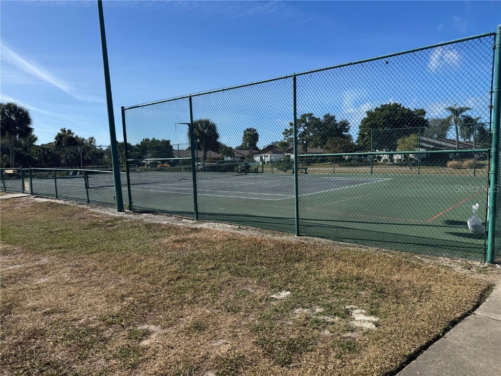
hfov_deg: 71.6
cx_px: 250
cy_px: 188
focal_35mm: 24
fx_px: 347
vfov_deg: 56.8
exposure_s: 1/6410
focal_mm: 6.76
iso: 80
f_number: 1.78
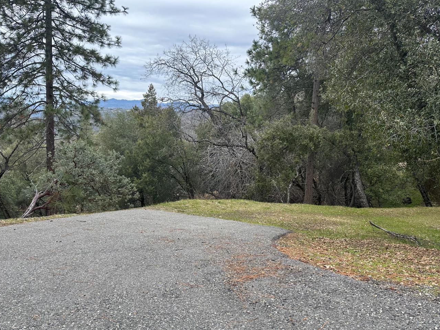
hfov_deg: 63.5
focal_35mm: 28
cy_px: 179
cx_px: 219
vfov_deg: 49.7
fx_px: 356
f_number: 1.78
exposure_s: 1/962
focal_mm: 6.86
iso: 80
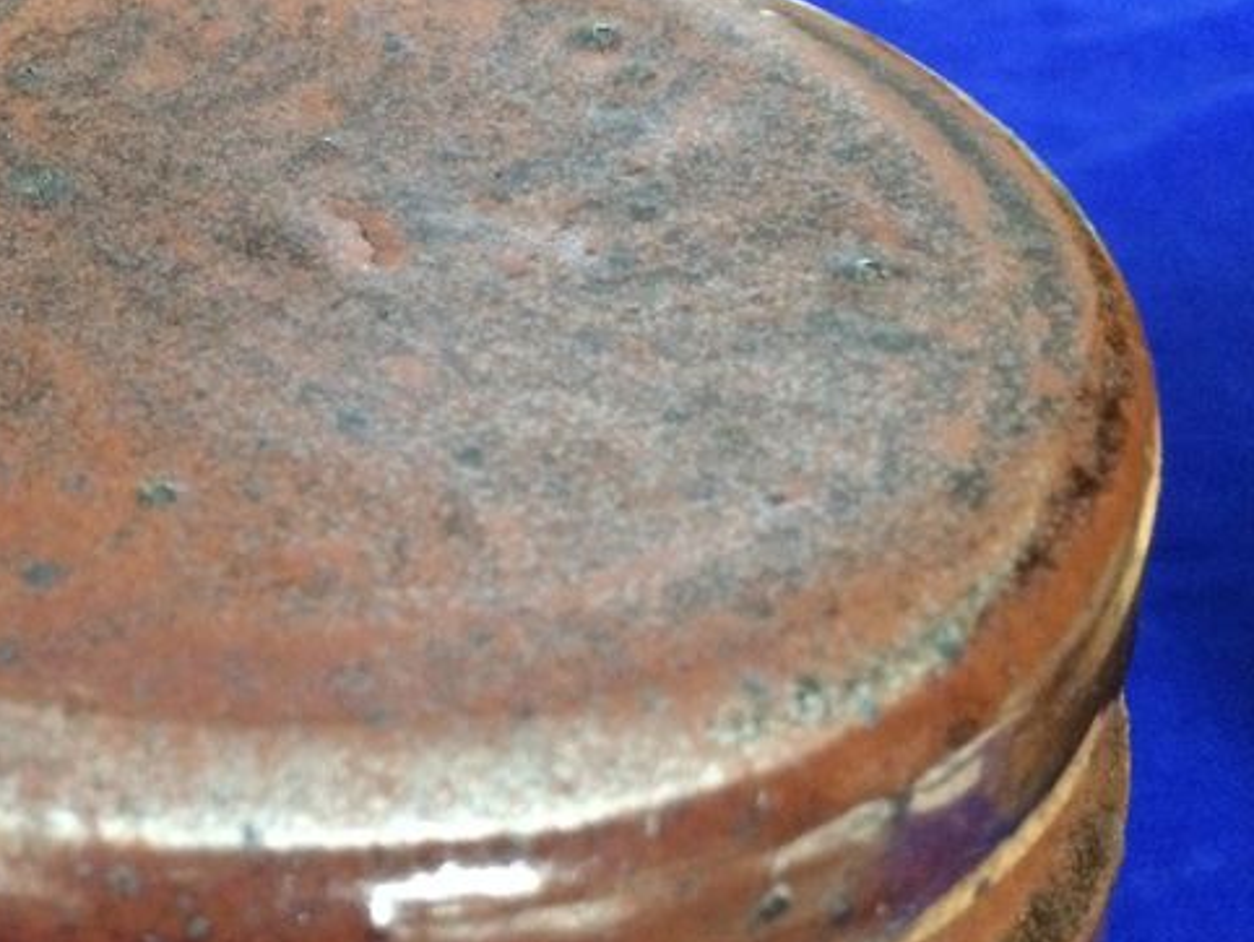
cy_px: 537
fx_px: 2030
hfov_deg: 33.2
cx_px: 224
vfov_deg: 26.1
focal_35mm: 56
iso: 320
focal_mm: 4.12
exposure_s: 1/15
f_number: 2.2
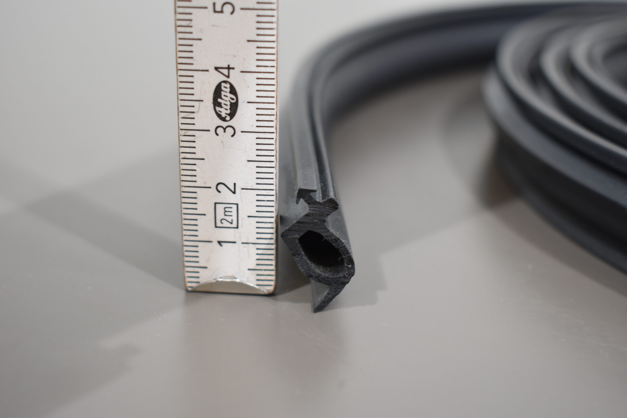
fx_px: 940
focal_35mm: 54
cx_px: 314
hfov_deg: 36.9
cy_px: 209
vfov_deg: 25.1
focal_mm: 36
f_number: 5
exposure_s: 1/60
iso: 800
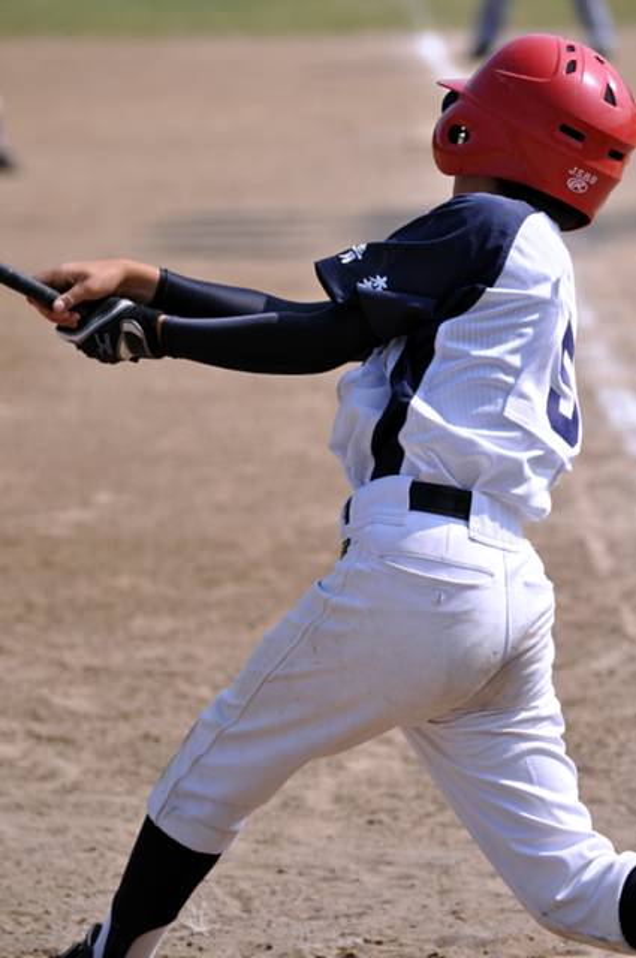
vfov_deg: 7.6
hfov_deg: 5.1
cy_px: 479
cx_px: 318
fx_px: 7174
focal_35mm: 270
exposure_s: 1/1250
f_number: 5
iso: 200
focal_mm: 180
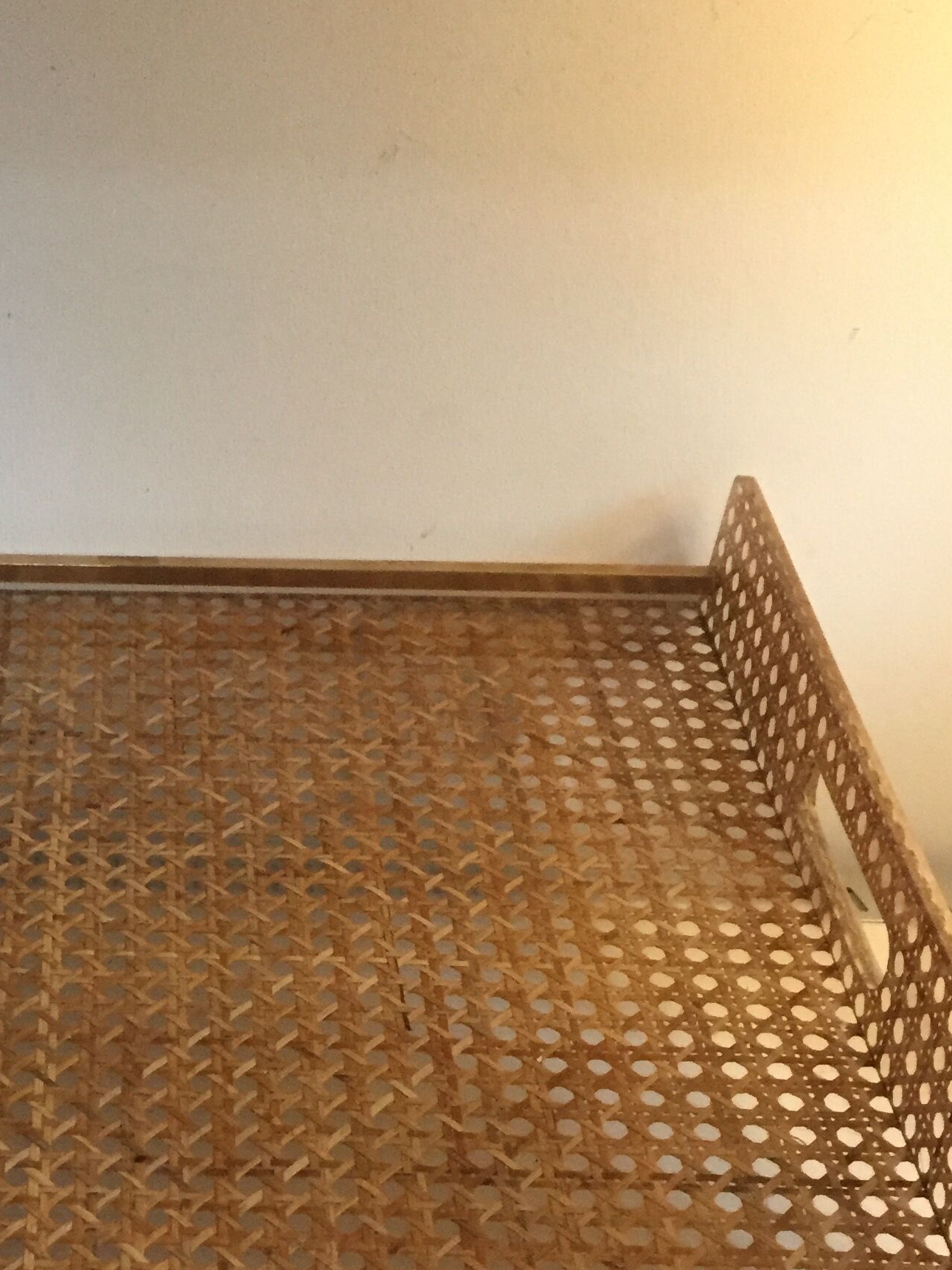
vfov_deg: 33.9
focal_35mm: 55
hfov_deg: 25.6
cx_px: 69
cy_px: 1017
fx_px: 2017
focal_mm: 4.15
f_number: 2.2
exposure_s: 1/25
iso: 250
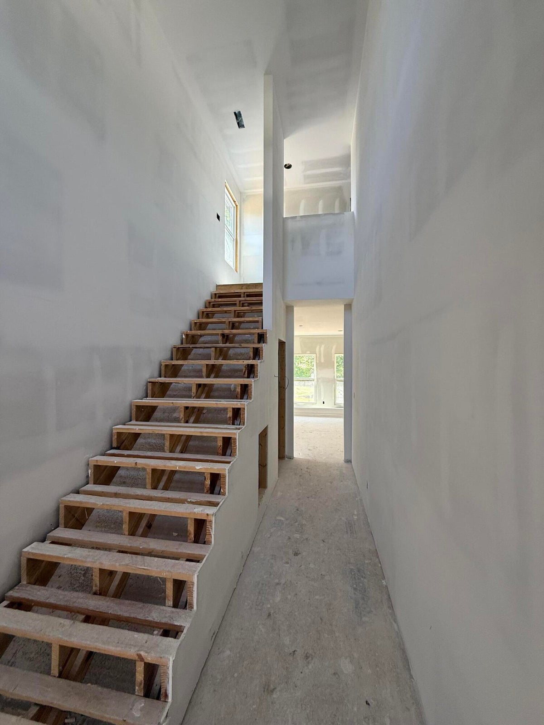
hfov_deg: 85.7
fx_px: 293
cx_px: 272
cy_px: 362
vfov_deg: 102.1
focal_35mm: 14
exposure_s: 1/99
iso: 100
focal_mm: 2.22
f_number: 2.2
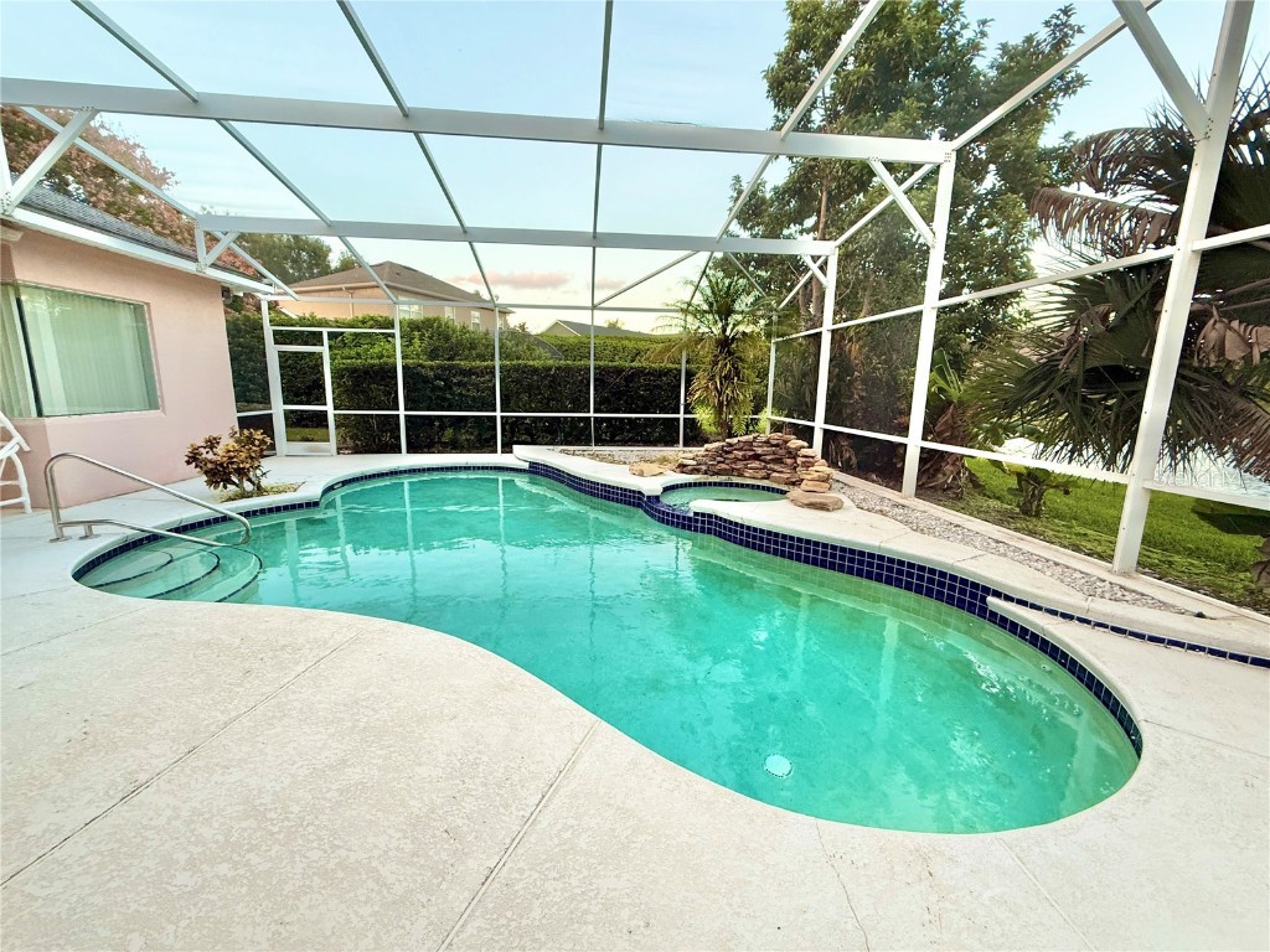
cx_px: 635
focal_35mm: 14
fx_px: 514
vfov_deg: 85.7
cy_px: 476
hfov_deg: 102.1
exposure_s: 1/99
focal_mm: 2.22
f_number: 2.2
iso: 250
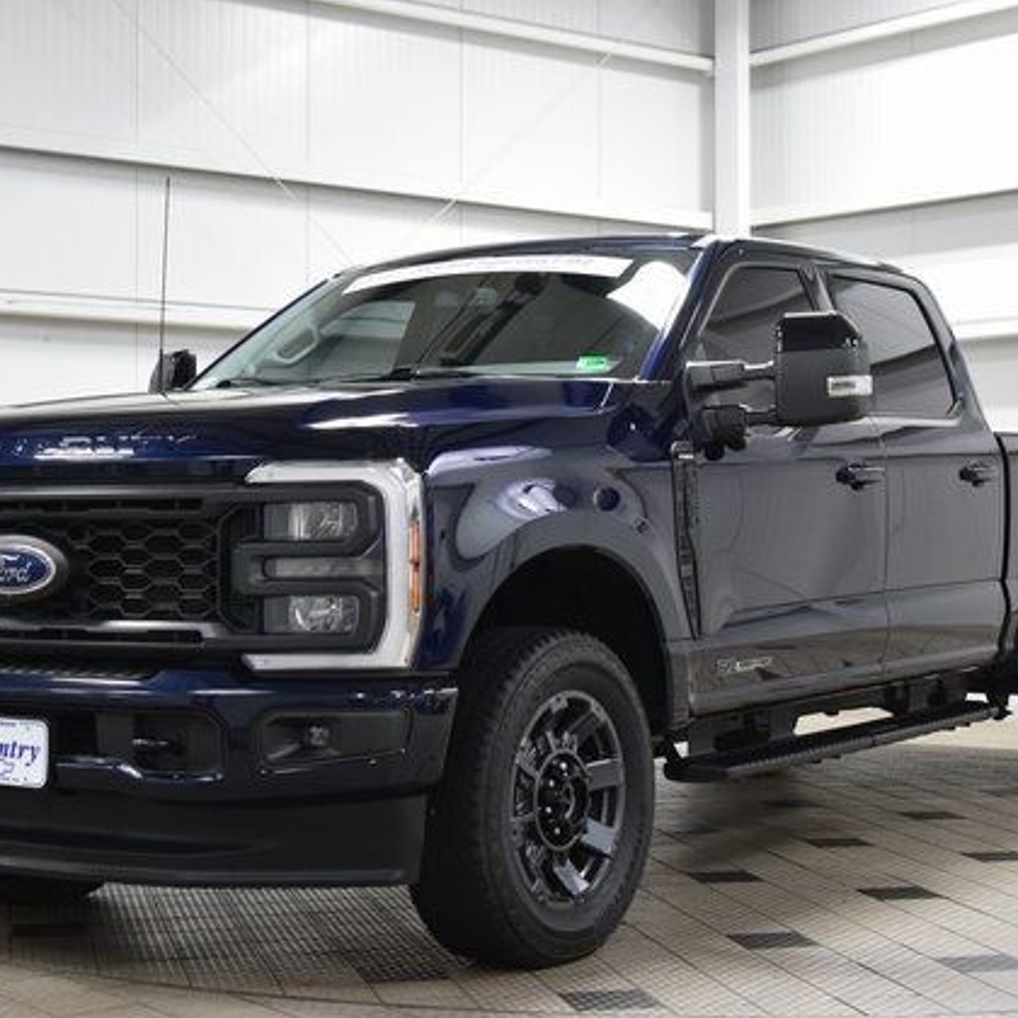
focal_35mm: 66
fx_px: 2196
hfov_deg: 26.1
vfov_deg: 26.1
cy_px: 510
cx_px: 516
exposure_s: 1/60
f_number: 4.5
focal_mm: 34
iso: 1600
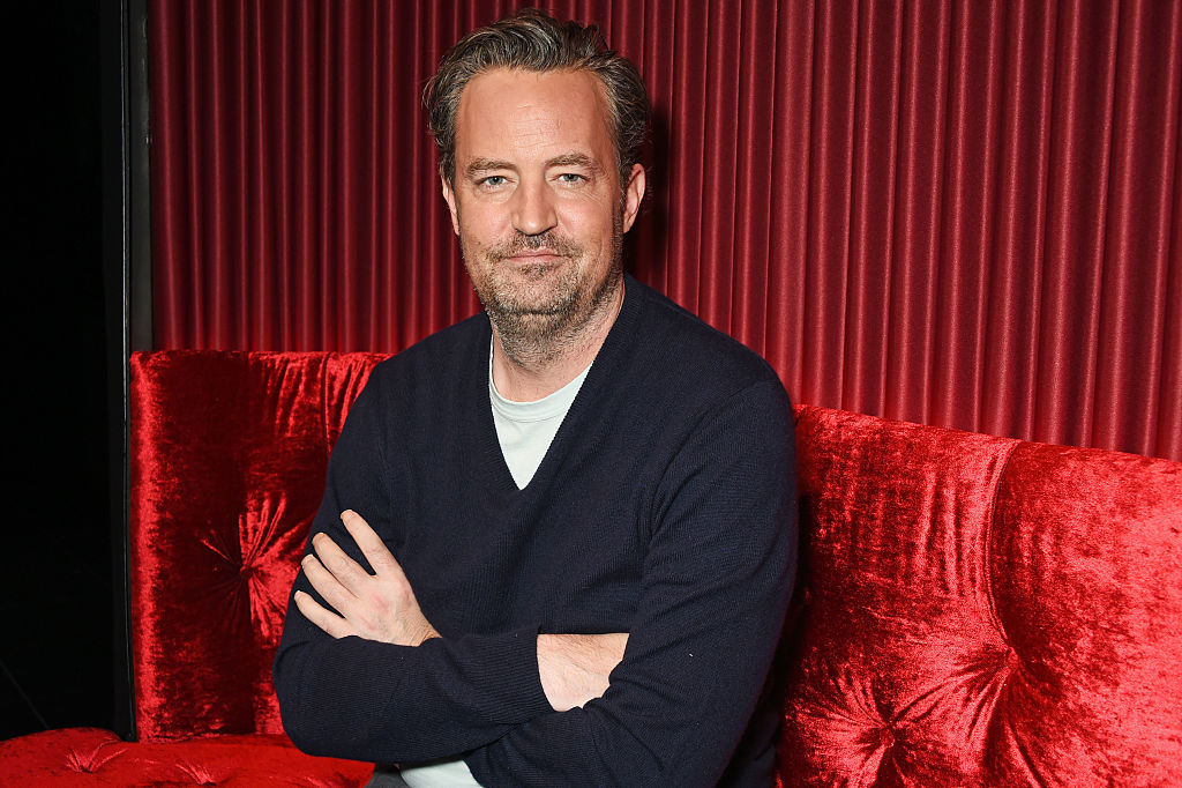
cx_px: 591
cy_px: 394
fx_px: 1378
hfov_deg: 46.4
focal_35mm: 42
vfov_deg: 31.9
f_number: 8
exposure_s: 1/160
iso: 1250
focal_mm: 42
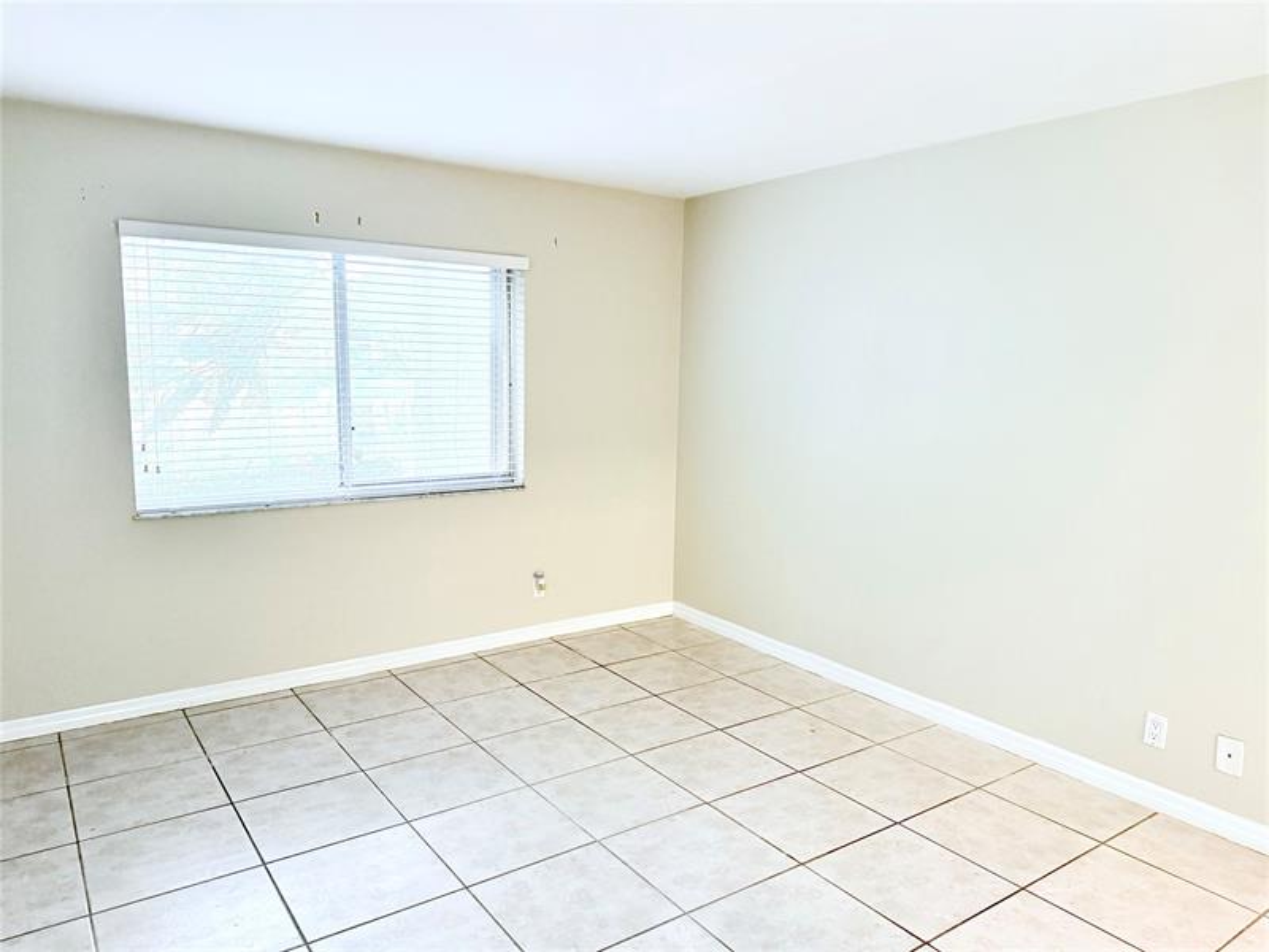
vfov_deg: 56.8
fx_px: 880
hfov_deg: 71.6
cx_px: 634
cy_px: 476
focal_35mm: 24
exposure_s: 1/60
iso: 250
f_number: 1.78
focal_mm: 6.76
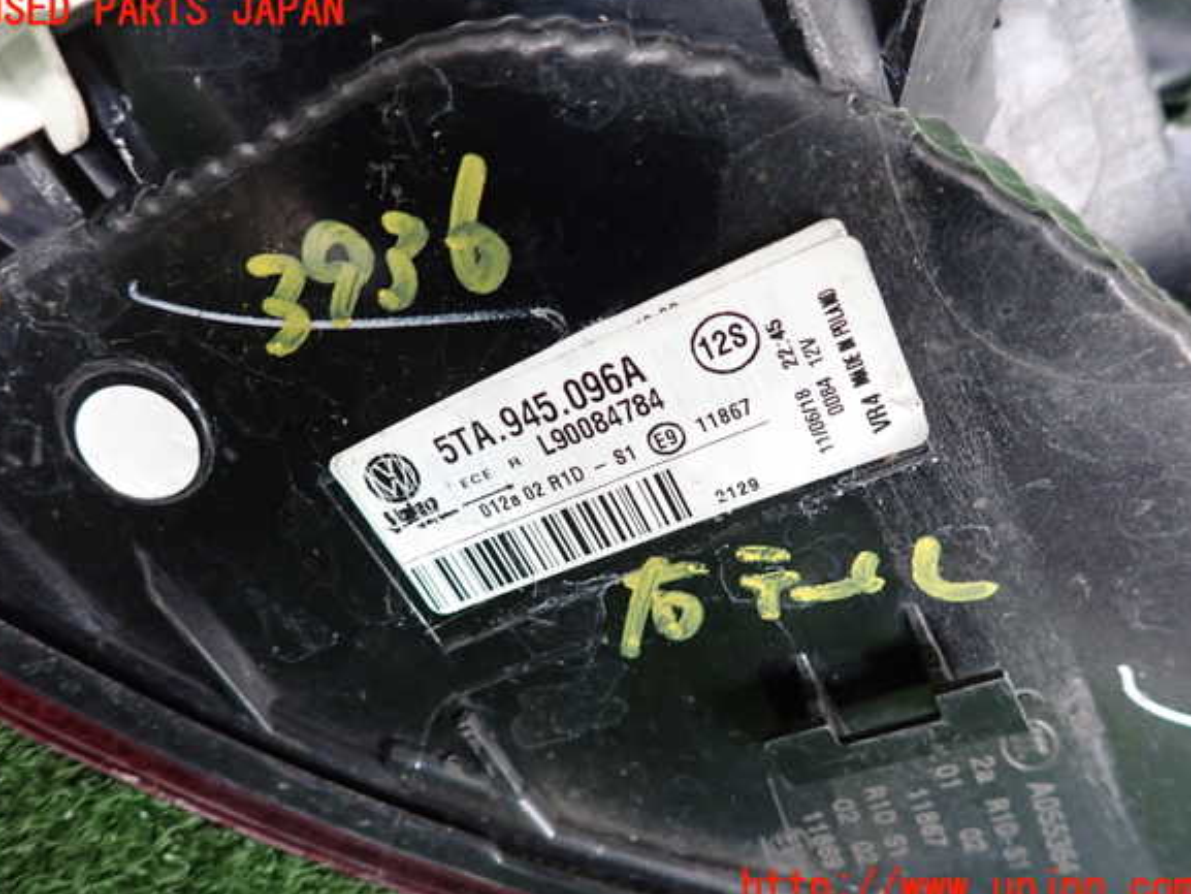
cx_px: 588
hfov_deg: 67.3
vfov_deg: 53.1
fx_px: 895
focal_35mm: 26
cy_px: 450
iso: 500
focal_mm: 4.5
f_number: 2
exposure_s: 1/30
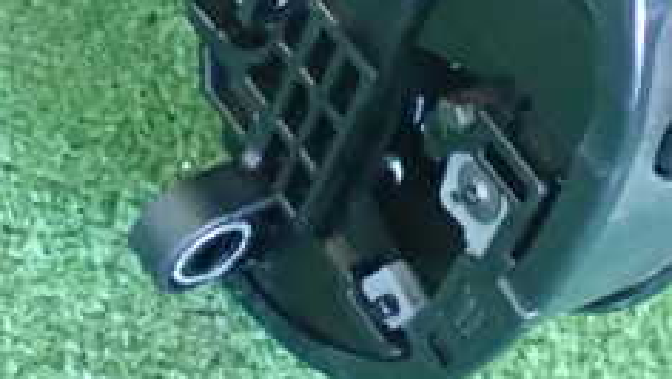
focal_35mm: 147
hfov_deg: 14.5
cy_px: -68
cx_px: 527
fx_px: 2621
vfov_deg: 8.2
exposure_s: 1/50
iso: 2000
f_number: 3.4
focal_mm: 9.61
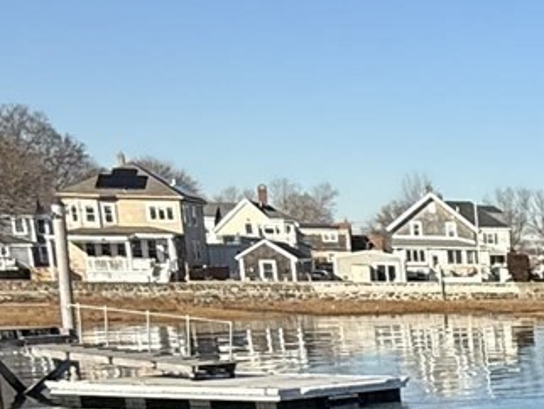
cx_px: 1081
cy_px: 564
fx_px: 1400
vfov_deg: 15.6
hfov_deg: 16.7
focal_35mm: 89
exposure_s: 1/2165
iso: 50
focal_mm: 2.22
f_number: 2.2
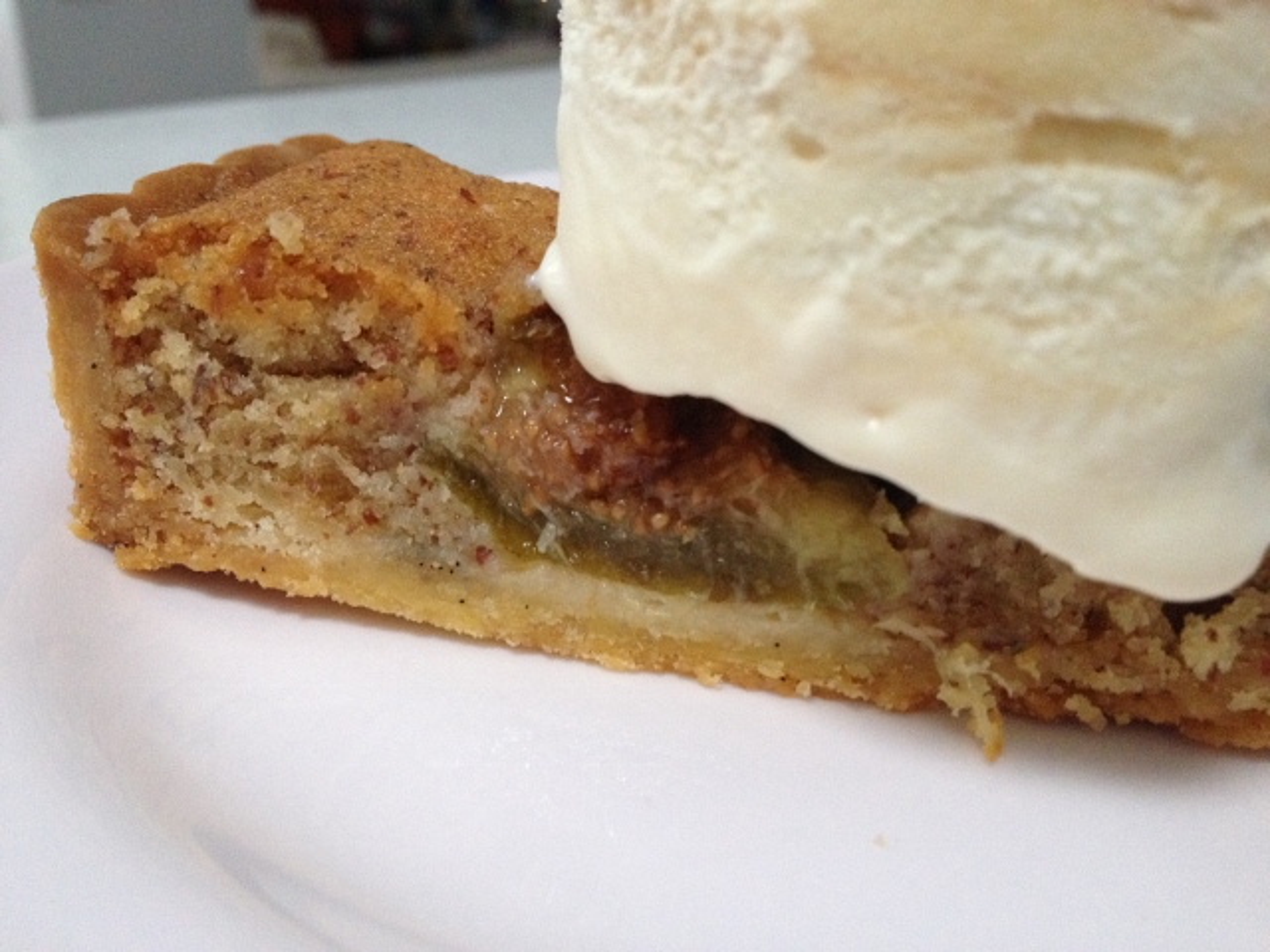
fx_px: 1284
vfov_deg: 40.7
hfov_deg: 52.6
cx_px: 635
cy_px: 476
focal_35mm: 35
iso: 320
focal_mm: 4.28
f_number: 2.4
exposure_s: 1/20
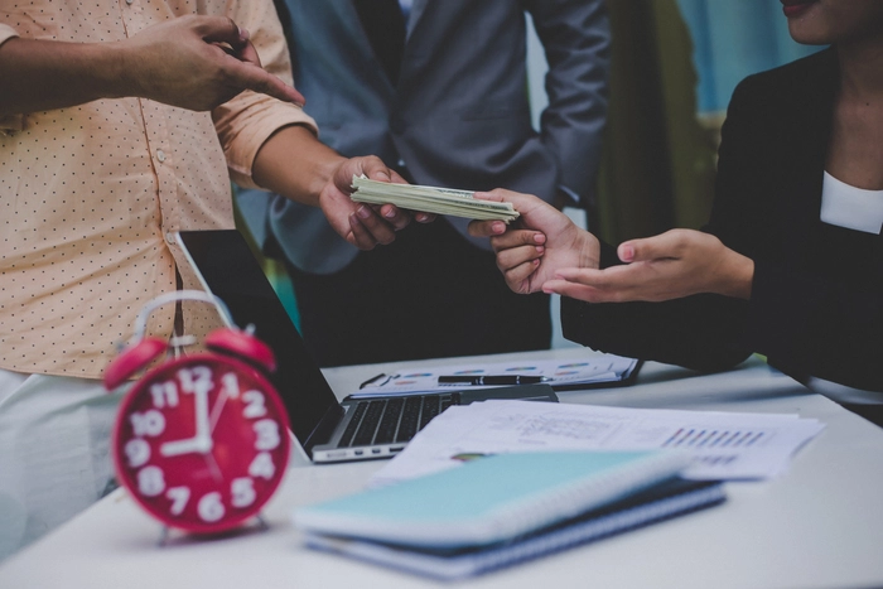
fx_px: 1227
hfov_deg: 39.6
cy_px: 294
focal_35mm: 50
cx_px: 442
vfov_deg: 27.0
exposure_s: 1/800
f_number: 2.5
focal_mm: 50
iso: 125
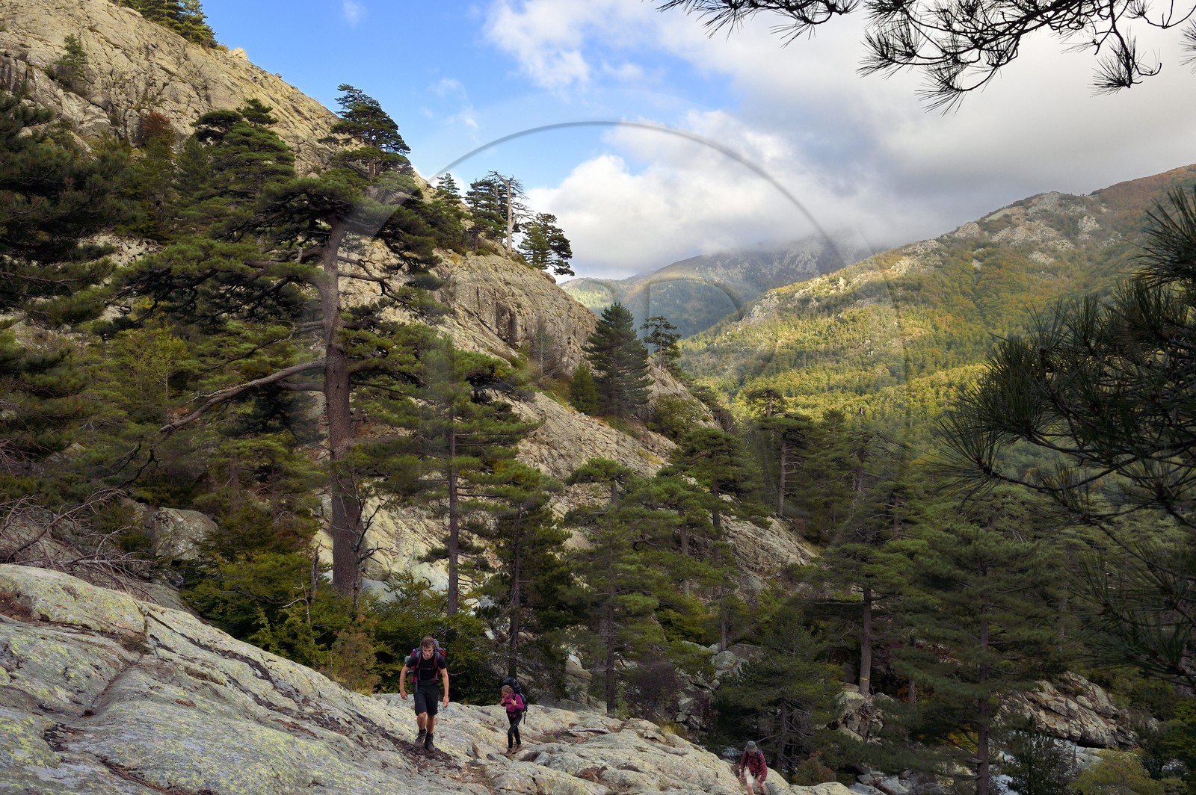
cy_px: 398
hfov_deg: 63.7
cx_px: 598
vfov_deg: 44.9
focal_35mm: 29
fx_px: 963
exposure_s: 1/200
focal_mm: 29
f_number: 11
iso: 400
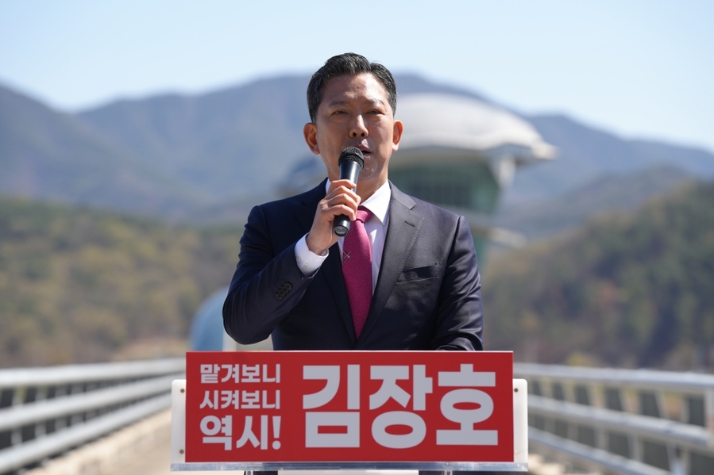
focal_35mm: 132
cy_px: 238
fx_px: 2617
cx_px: 357
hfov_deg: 15.5
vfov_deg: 10.4
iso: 100
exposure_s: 1/500
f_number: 4.5
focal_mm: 132
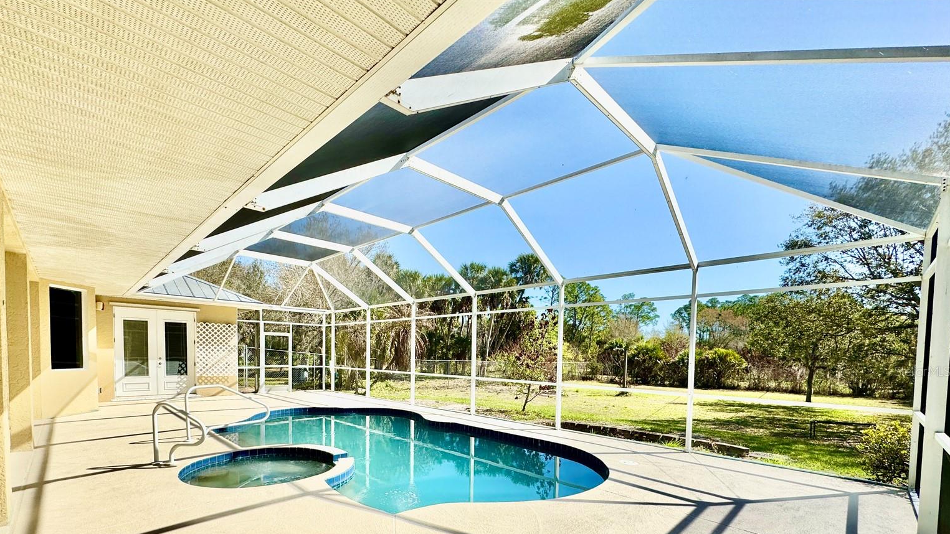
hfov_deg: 99.3
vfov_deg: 64.7
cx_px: 455
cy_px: 371
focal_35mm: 16
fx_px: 403
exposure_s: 1/1299
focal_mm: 2.22
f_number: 2.2
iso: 50
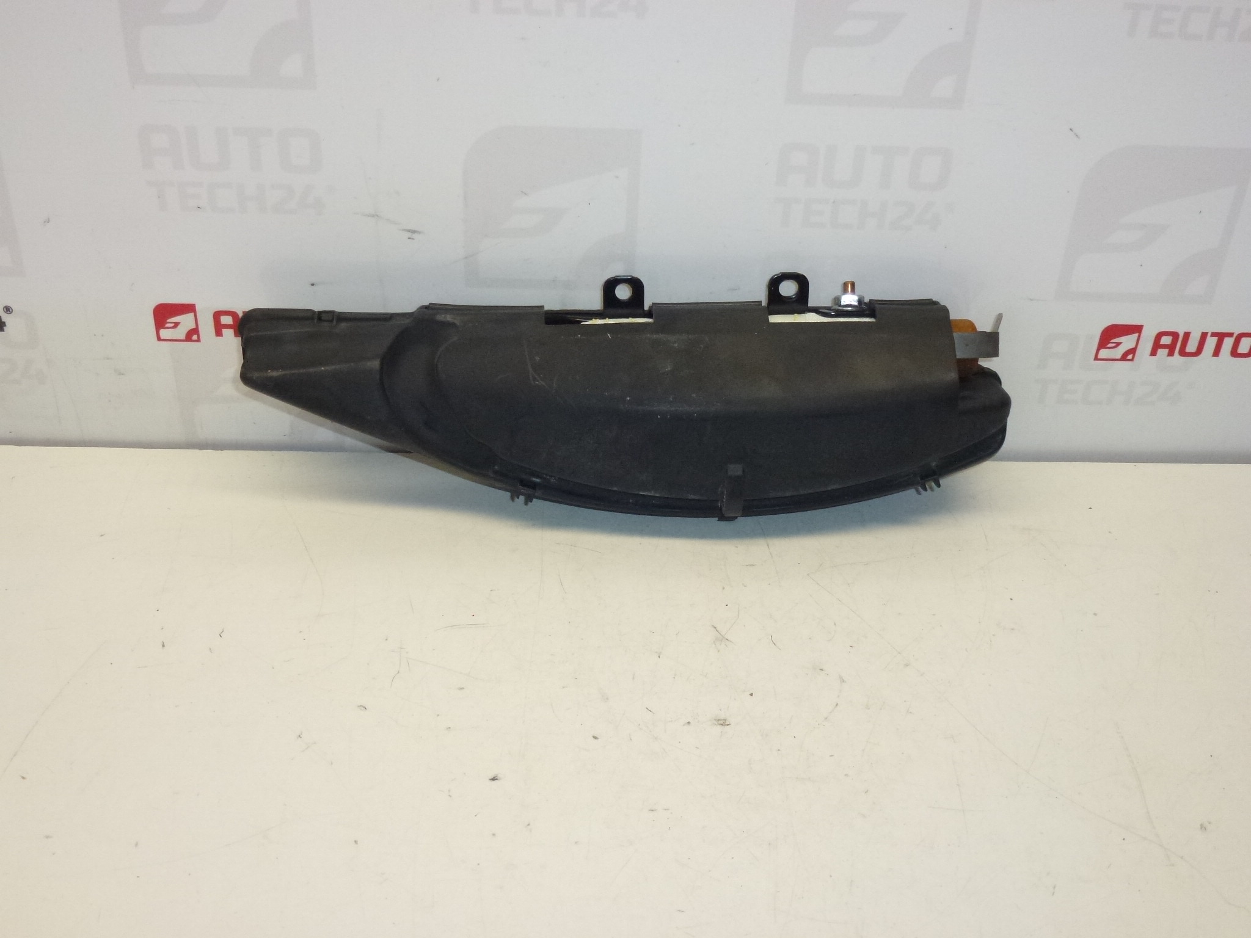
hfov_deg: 51.4
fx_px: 1301
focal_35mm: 36
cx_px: 626
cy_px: 469
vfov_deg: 39.7
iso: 400
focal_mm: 6.4
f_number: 3.7
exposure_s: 1/320
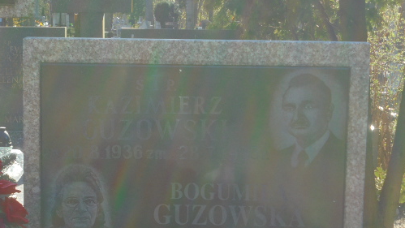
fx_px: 1096
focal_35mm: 102
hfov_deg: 20.9
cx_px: 148
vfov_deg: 11.9
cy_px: 172
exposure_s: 1/125
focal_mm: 13.1
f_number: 6.1
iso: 100
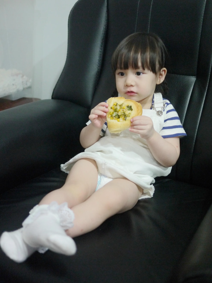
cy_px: 142
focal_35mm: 40
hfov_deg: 36.0
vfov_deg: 46.8
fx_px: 327
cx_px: 106
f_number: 1.7
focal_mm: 20
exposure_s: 1/60
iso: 800
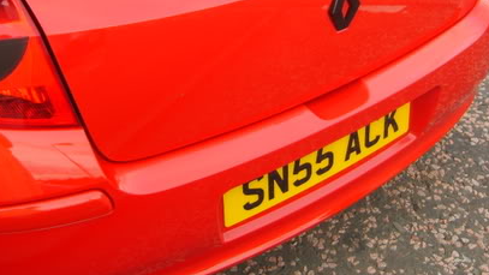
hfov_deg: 34.8
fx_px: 778
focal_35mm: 60
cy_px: -12
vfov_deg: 19.4
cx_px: 204
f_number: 2.8
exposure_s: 1/30
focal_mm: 7.4
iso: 50
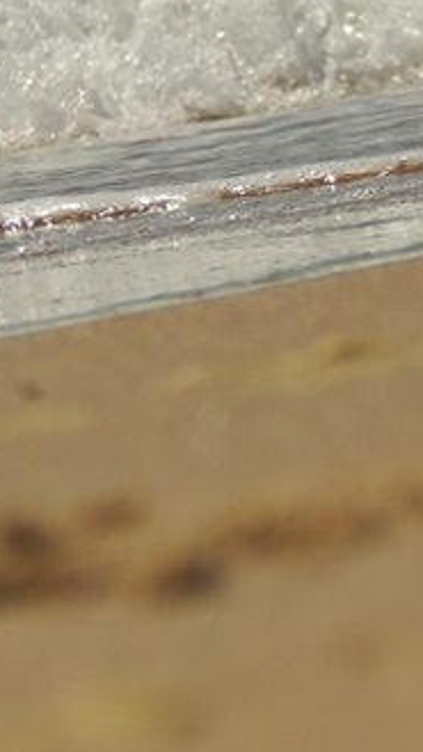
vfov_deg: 3.5
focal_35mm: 609
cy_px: 183
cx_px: 492
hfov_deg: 2.0
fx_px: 12147
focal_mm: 44.9
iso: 125
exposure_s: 1/500
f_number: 11.2
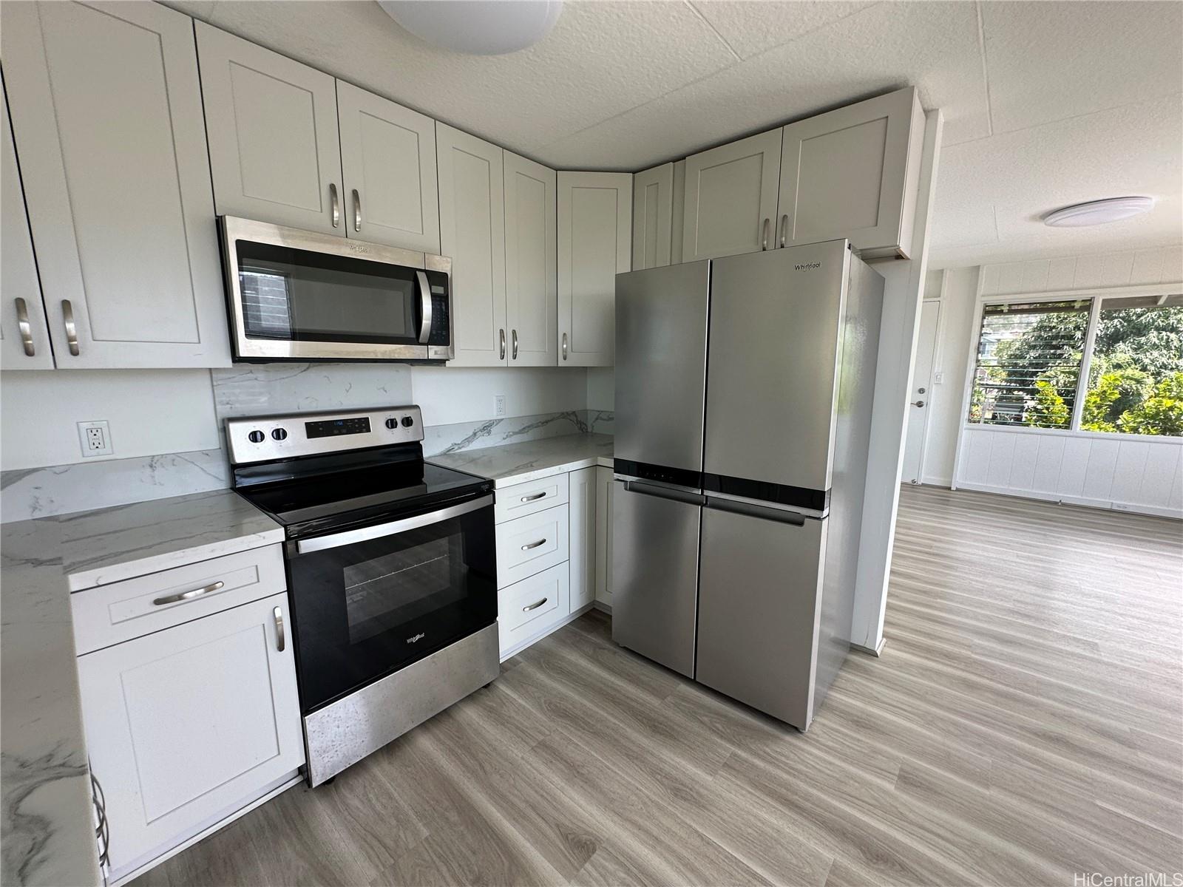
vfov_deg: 85.7
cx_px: 592
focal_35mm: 14
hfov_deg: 102.1
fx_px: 478
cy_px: 444
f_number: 2.2
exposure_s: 1/99
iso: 64
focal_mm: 2.22
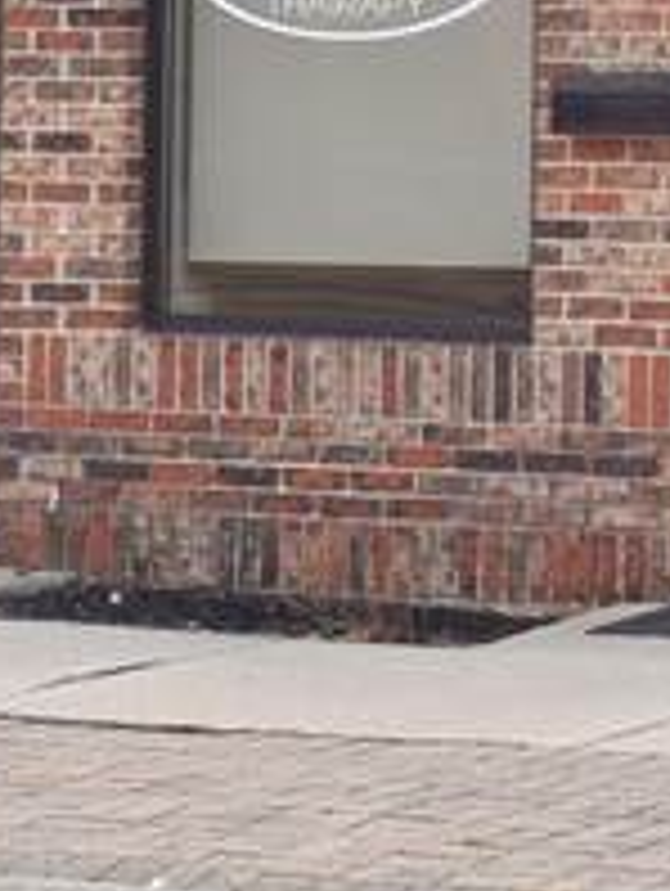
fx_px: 5513
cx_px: 1016
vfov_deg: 9.0
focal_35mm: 214
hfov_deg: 6.9
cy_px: -387
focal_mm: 23
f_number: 9
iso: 100
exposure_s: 1/200
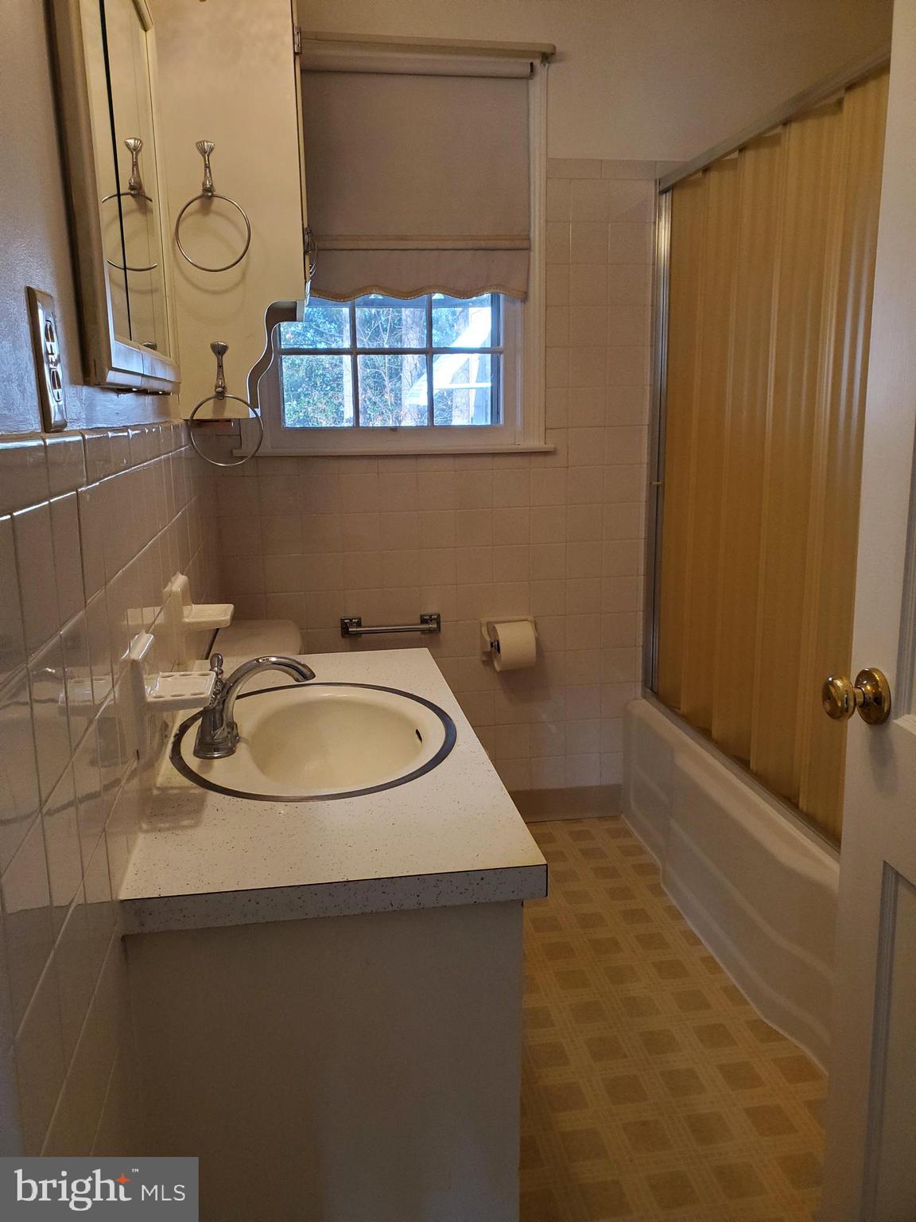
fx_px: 917
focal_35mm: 26
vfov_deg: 67.3
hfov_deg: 53.1
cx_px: 458
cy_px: 611
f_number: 2.4
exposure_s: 1/120
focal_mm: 4.3
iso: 200
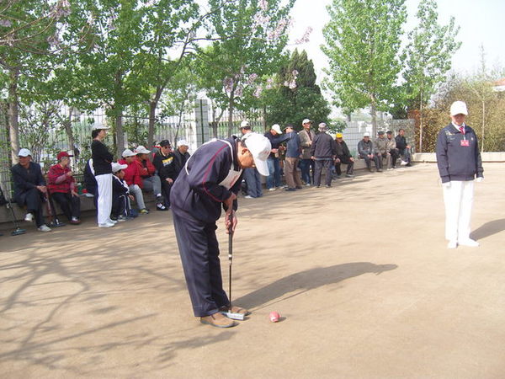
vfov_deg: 41.8
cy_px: 190
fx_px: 496
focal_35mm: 34
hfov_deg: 54.0
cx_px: 252
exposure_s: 1/100
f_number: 7
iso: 100
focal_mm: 7.3
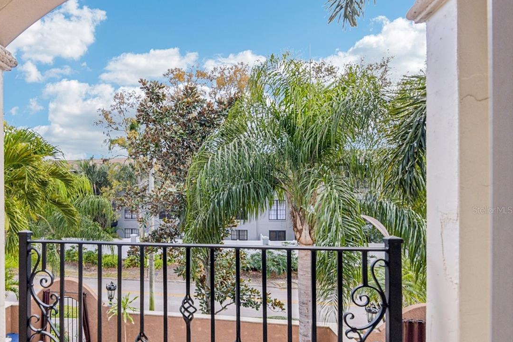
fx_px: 356
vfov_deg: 50.8
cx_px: 137
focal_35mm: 25
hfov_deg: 67.6
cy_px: 210
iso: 400
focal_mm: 17
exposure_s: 1/320
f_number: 8
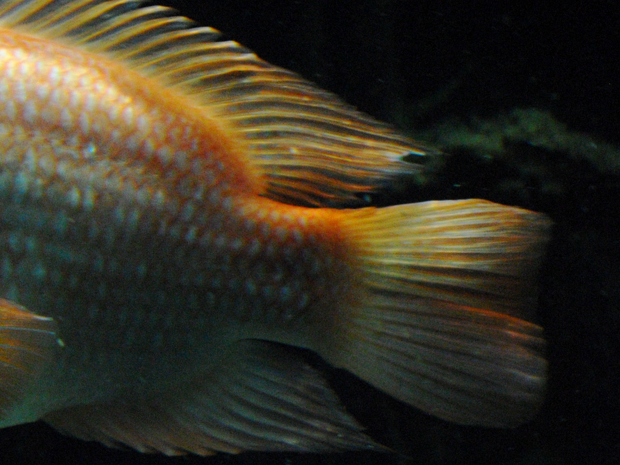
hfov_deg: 12.9
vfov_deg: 9.8
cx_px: 1
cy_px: 228
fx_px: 2705
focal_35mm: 151
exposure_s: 1/25
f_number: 5.6
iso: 800
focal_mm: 48
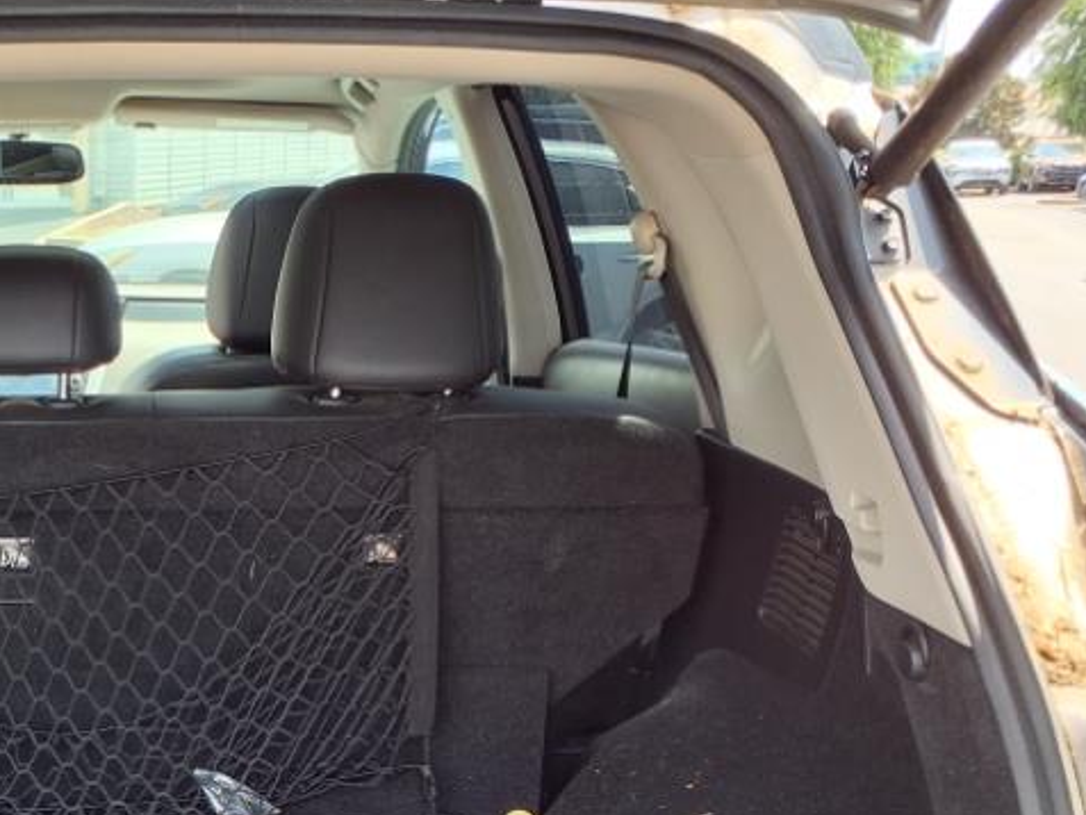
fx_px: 1820
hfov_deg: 30.5
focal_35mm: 58
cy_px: 792
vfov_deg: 24.2
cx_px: -39
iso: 40
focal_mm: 3.58
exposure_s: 1/120
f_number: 1.9
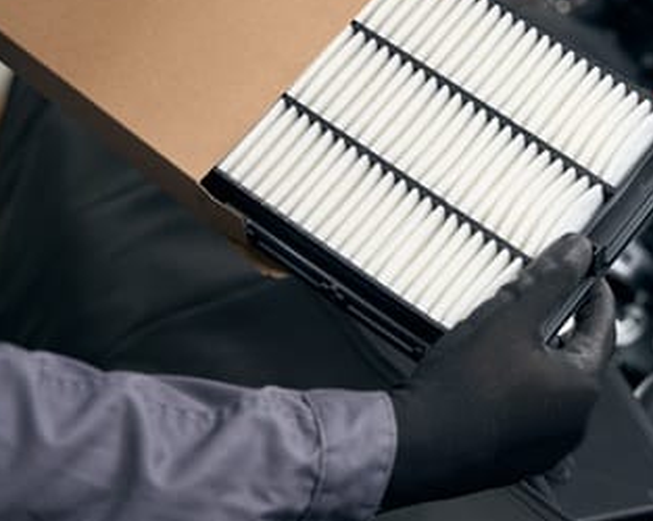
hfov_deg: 21.2
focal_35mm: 91
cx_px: 319
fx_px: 1749
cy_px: 185
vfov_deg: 16.9
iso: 800
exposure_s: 1/250
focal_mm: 50.3
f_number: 2.8
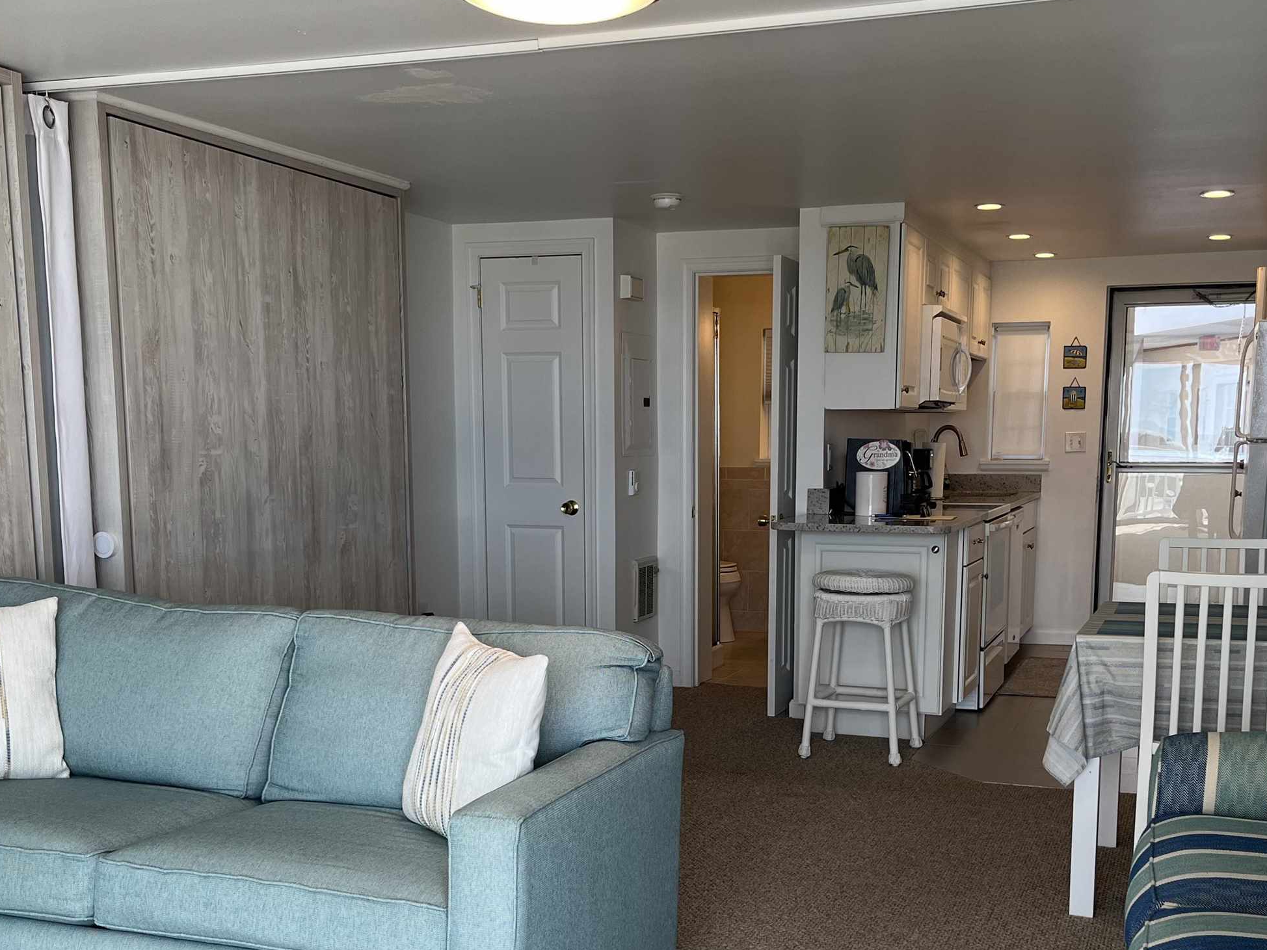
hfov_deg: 45.8
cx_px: 670
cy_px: 687
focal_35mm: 41
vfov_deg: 34.5
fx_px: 1501
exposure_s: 1/215
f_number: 1.6
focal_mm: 5.1
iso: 50
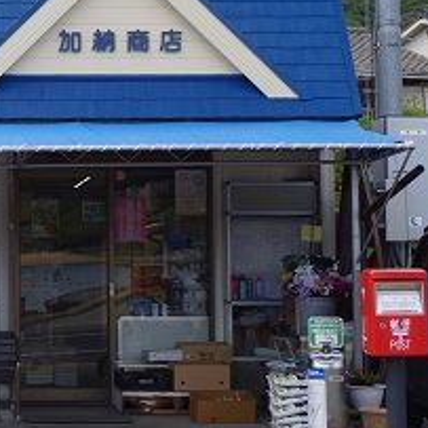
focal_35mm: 101
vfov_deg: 17.2
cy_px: 187
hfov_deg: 16.6
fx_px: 1413
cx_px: -66
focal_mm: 32.5
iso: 200
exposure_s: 1/100
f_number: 11
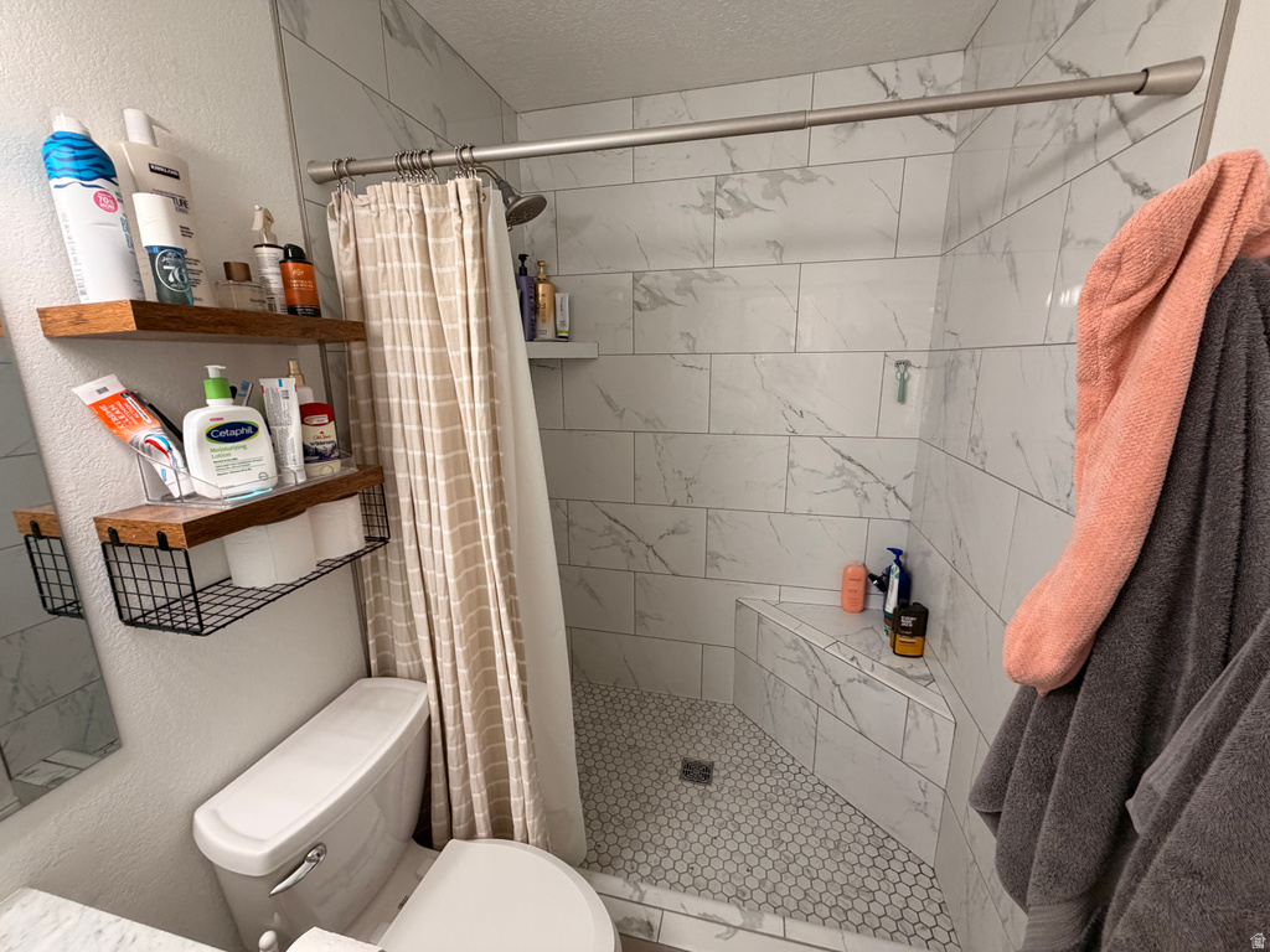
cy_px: 476
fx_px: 514
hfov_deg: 102.1
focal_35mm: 14
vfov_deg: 85.7
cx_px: 635
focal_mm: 2.22
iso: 250
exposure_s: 1/120
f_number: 2.2
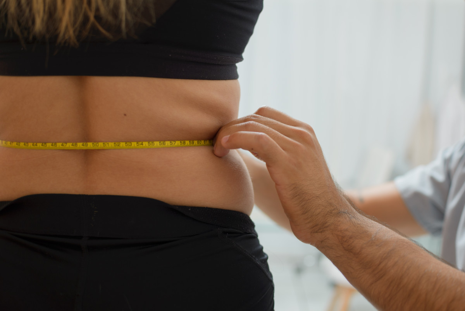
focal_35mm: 35
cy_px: 156
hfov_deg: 54.4
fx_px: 452
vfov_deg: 37.9
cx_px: 232
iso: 125
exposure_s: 1/200
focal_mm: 35
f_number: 2.8
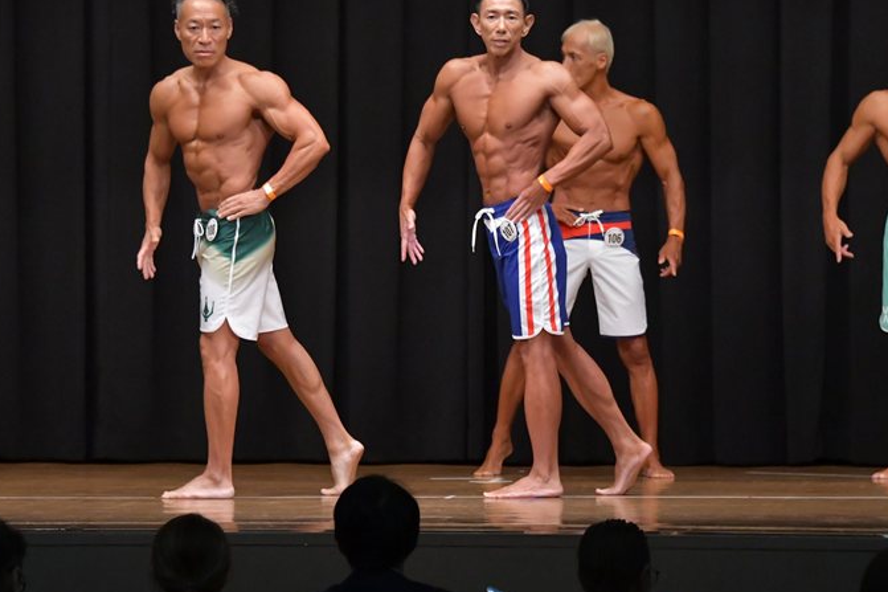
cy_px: 275
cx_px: 408
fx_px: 5326
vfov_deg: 6.4
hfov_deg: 9.5
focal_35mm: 216
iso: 6400
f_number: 5.6
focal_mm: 125
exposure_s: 1/400
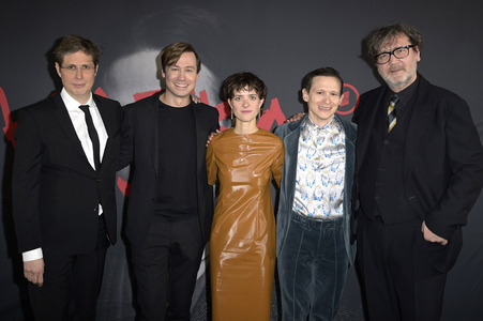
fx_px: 509
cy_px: 160
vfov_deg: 35.0
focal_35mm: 38
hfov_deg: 50.7
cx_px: 242
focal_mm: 38
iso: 640
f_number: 5
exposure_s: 1/250
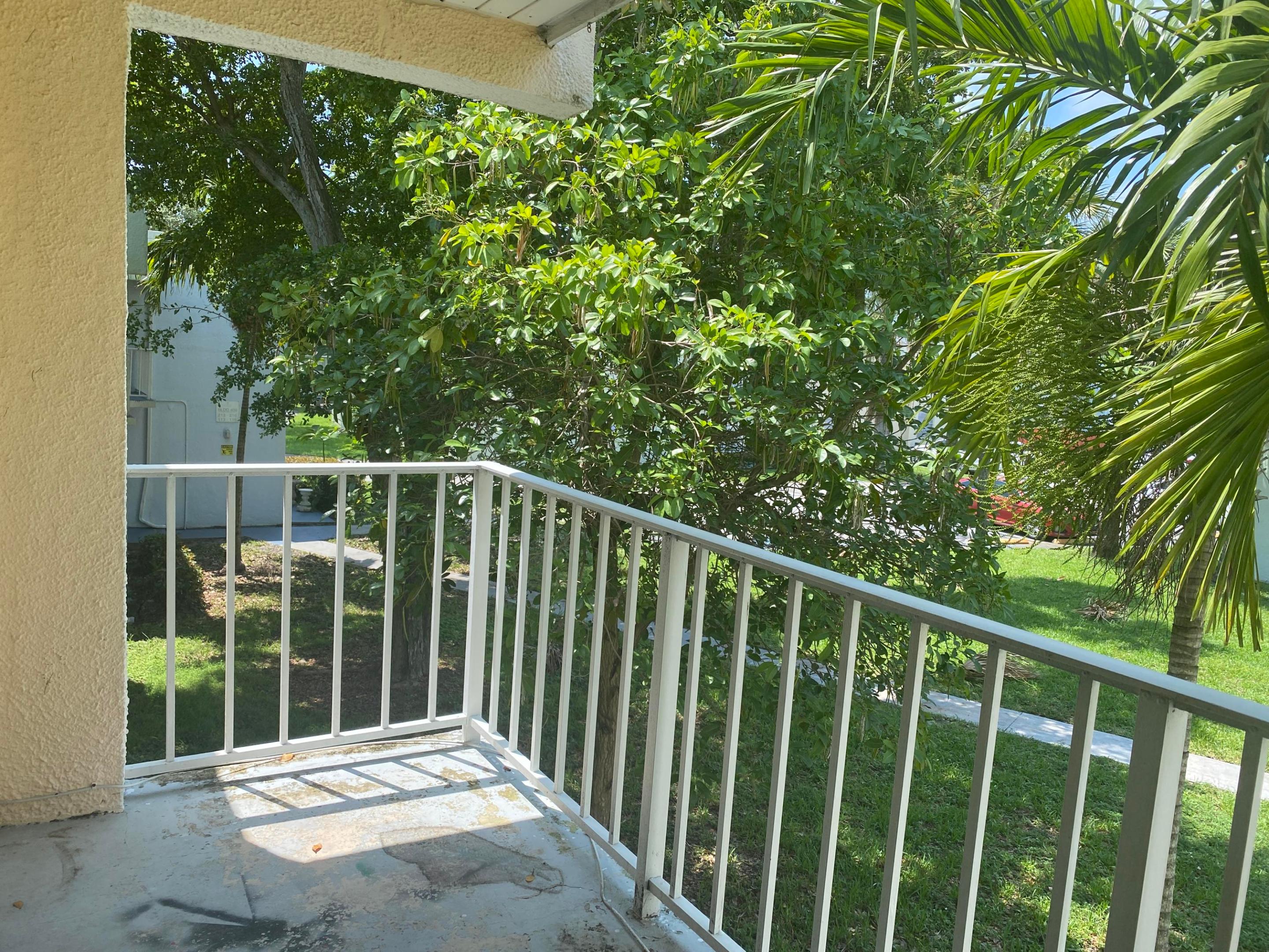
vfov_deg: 53.1
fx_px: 953
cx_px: 634
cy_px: 476
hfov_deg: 67.3
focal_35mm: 26
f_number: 1.8
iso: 32
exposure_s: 1/757
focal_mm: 4.25
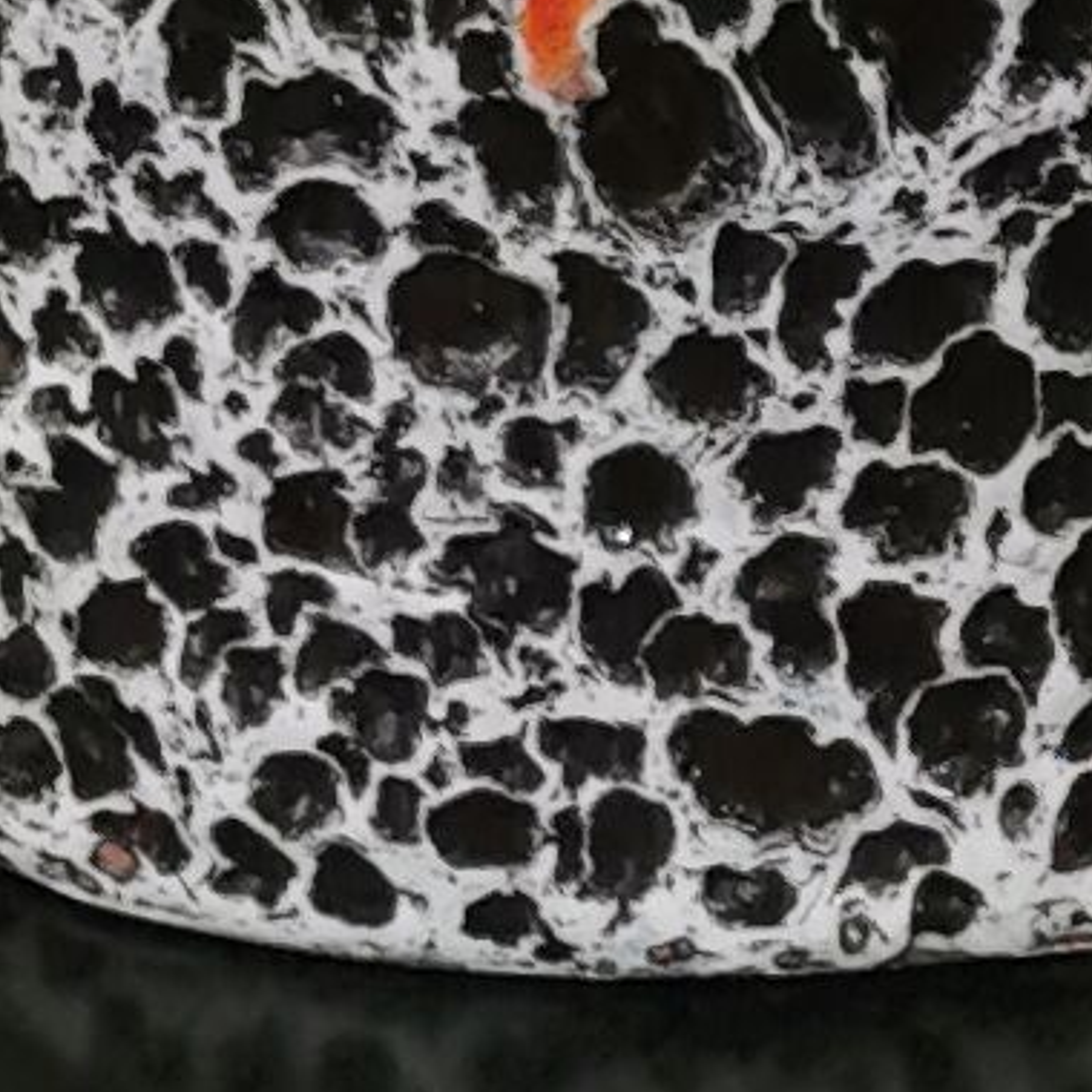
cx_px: 664
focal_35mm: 229
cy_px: -2345
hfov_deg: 7.6
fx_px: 8173
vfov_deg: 6.8
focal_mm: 5.58
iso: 125
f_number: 1.8
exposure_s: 1/50
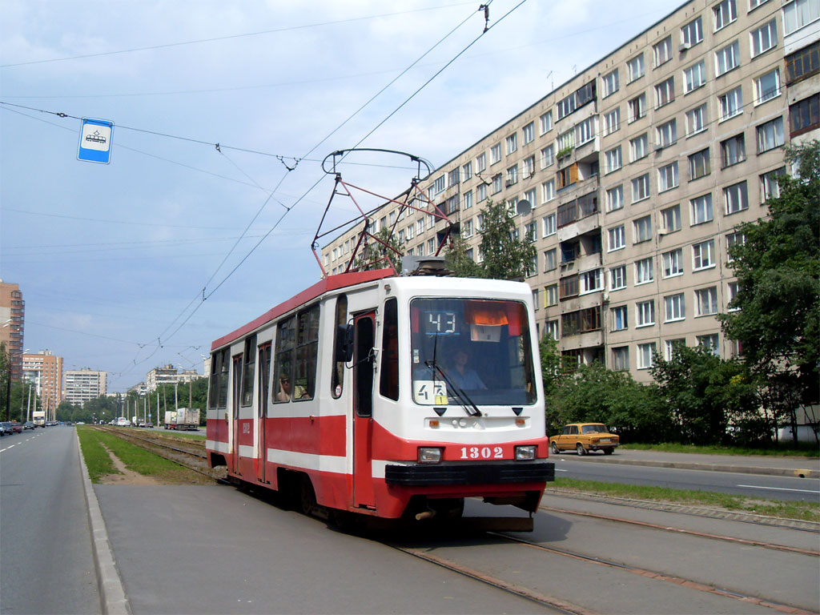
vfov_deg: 38.7
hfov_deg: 50.1
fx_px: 876
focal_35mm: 37
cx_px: 410
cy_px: 308
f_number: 7
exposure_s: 1/350
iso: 80
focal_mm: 6.3
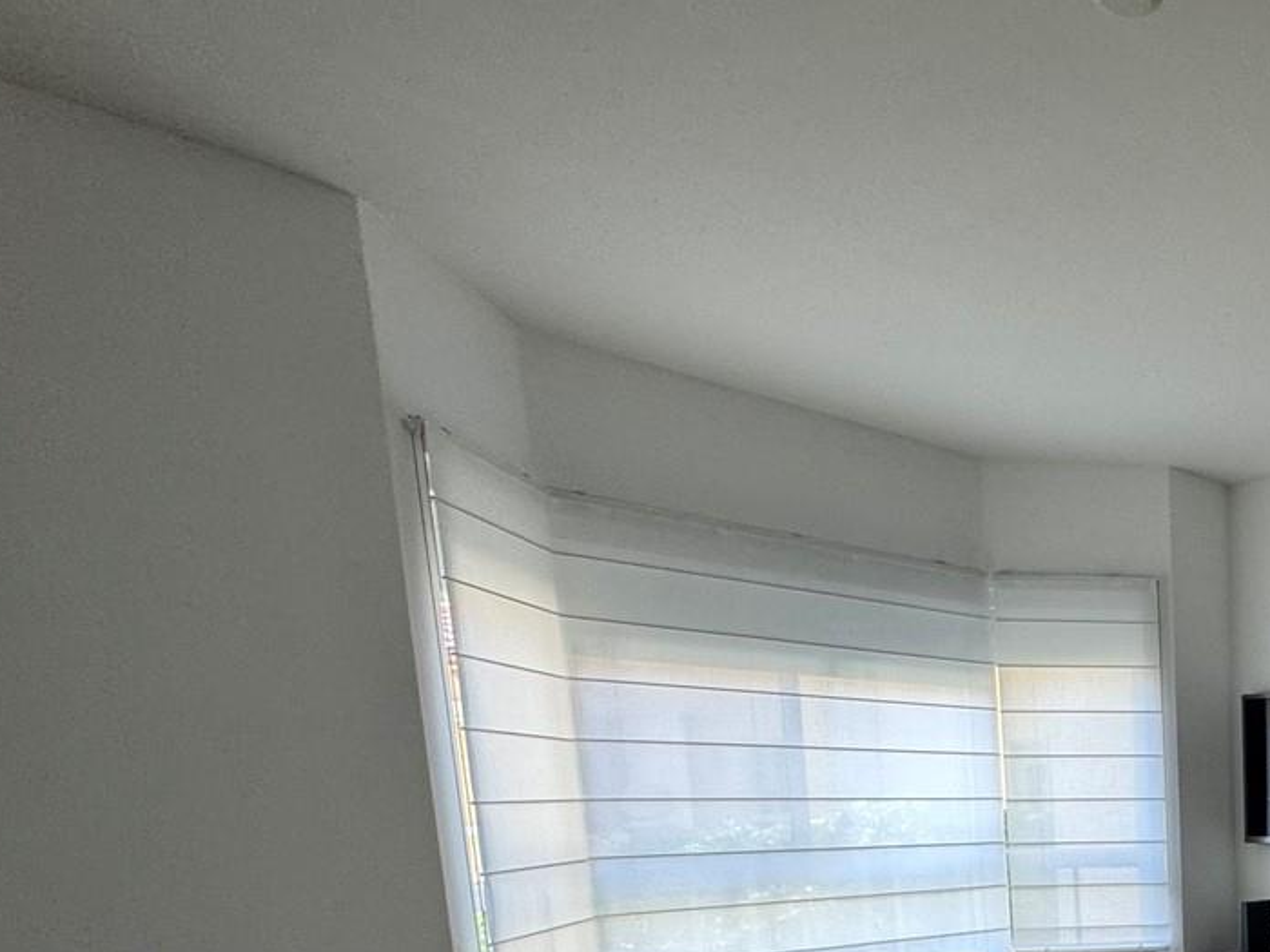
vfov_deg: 38.4
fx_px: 1174
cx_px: 1395
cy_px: 986
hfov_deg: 43.8
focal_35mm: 32
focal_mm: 2.22
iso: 160
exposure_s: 1/120
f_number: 2.2
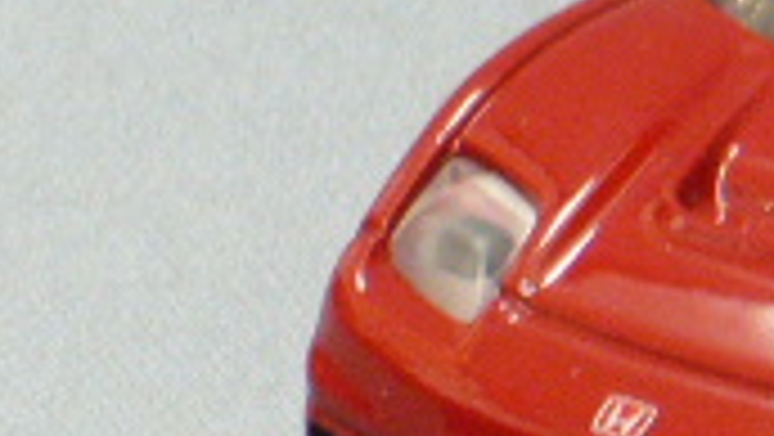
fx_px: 12014
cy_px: 49
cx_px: 1332
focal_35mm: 585
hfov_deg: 3.7
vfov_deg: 2.1
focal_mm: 17.4
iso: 125
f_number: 5
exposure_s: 1/13
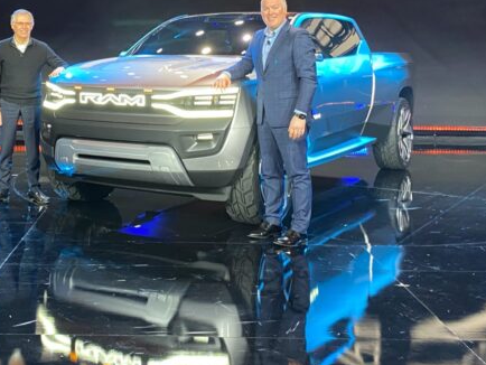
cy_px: 120
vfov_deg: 31.3
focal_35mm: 46
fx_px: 646
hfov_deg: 41.2
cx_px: 234
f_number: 1.8
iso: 200
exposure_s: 1/59
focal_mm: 4.25
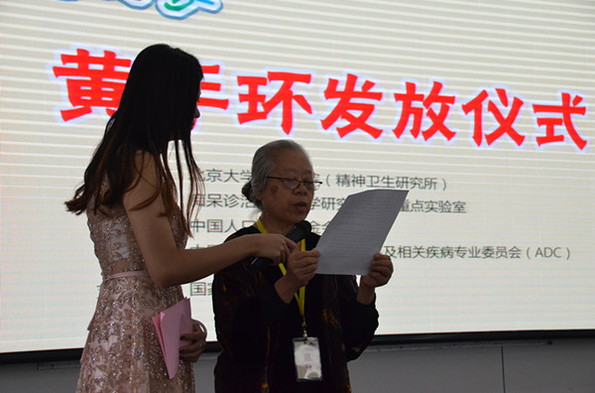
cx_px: 298
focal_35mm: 75
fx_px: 1236
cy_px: 196
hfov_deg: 27.1
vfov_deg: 18.1
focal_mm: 50
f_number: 6.3
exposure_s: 1/160
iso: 2000
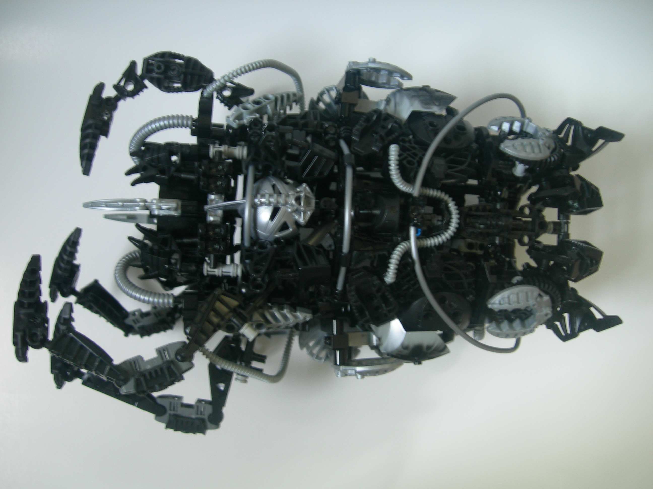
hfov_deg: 49.0
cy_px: 244
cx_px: 326
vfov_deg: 37.7
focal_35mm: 38
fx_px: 717
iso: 50
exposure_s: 1/5.1
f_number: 2.8
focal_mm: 7.8
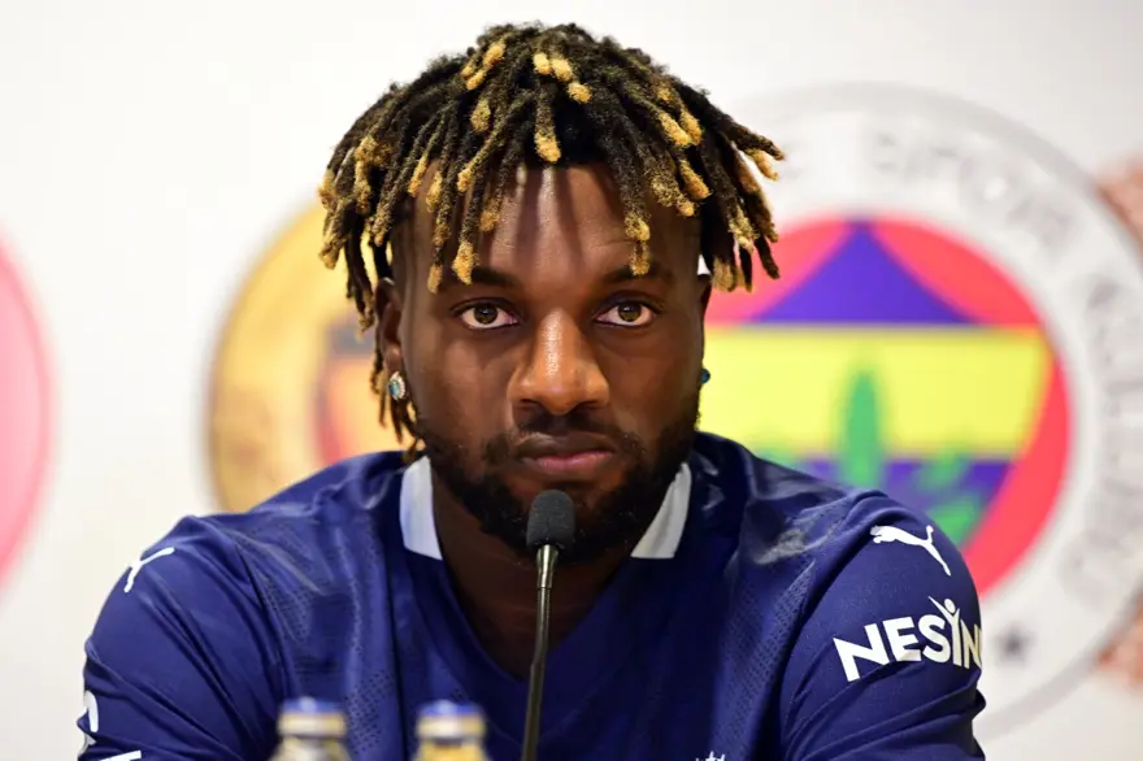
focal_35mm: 300
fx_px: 9521
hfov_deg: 6.9
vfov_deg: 4.6
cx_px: 572
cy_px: 380
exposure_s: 1/80
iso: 2000
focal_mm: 200
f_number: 2.8
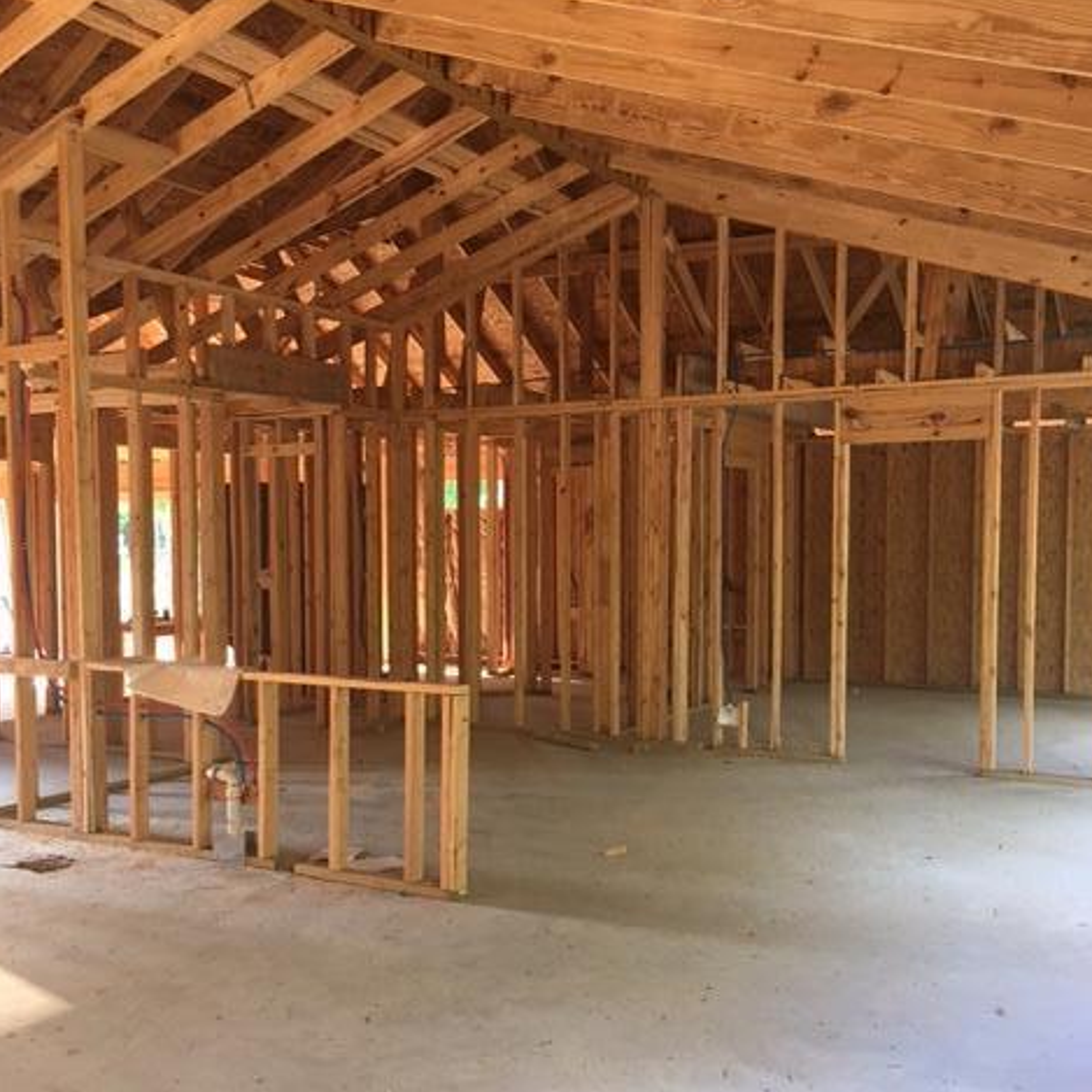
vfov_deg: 47.1
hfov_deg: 47.2
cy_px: 610
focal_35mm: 35
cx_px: 552
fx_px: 1249
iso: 32
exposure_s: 1/15
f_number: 2.2
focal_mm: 4.15
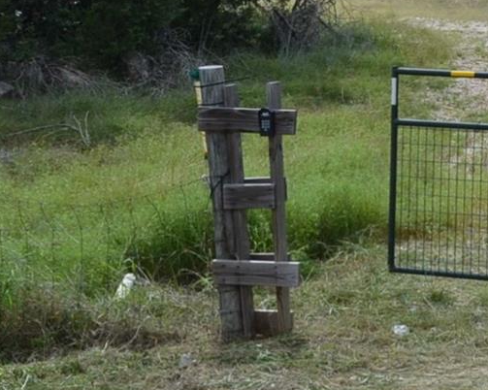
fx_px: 2151
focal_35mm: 149
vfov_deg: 10.3
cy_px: 66
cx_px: 571
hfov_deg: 12.7
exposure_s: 1/500
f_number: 11
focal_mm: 26
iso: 400
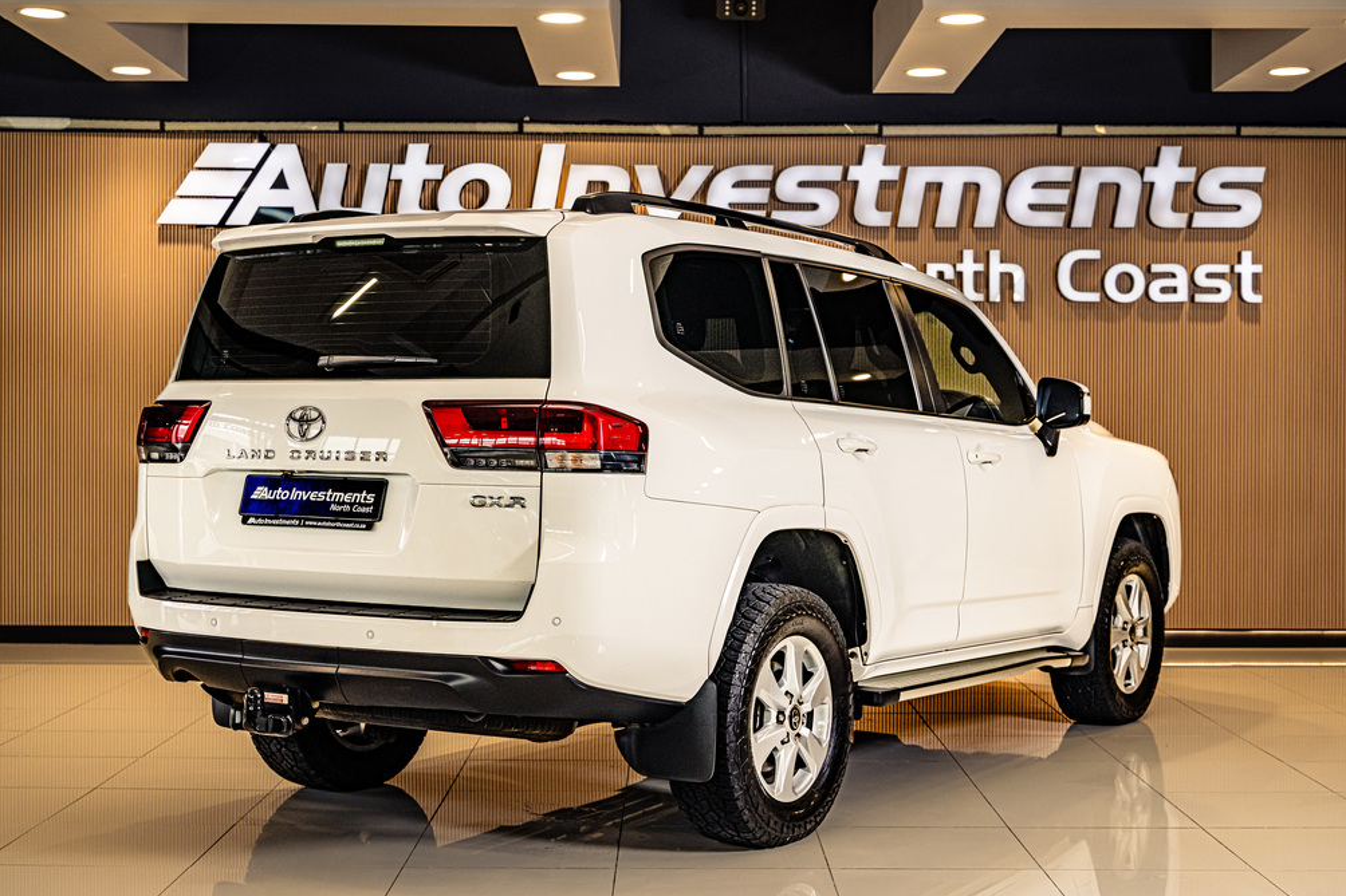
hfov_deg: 37.5
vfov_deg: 25.5
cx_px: 683
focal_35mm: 53
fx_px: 1981
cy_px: 454
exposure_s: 1/200
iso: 500
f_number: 5
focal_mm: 52
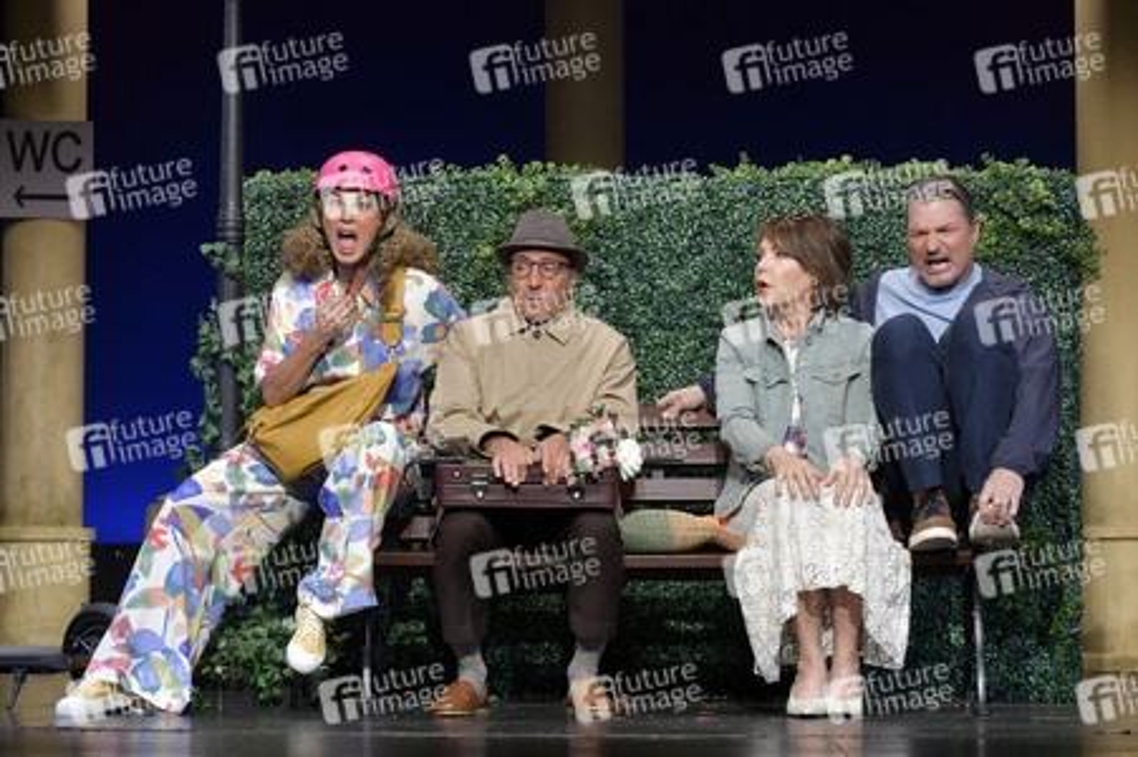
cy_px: 378
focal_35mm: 82
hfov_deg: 24.8
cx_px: 569
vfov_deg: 16.6
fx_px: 2590
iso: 1250
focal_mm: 82
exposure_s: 1/160
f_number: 5.6
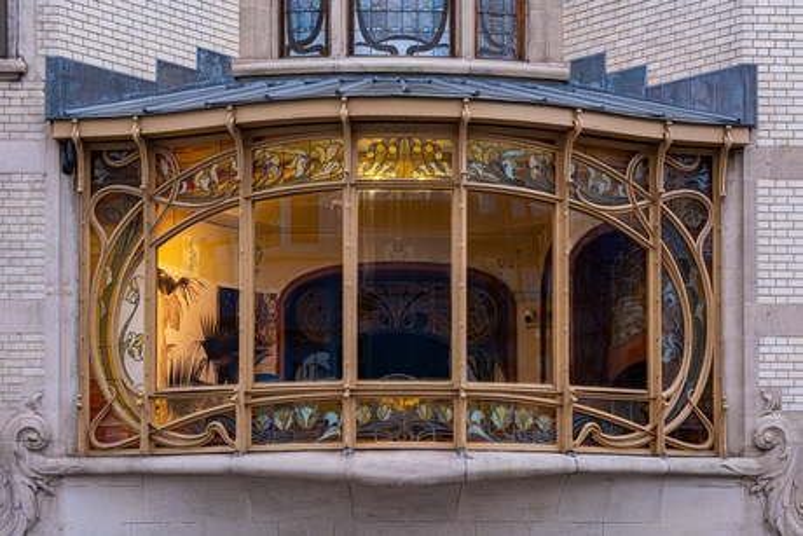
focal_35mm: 75
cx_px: 402
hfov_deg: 27.0
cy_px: 268
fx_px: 1673
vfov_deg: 18.2
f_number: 8
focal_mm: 50
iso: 3200
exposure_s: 1/125
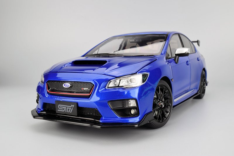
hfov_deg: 47.9
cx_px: 117
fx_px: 263
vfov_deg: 33.0
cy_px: 78
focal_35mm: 40
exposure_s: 1/3
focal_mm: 27
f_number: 20
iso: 100
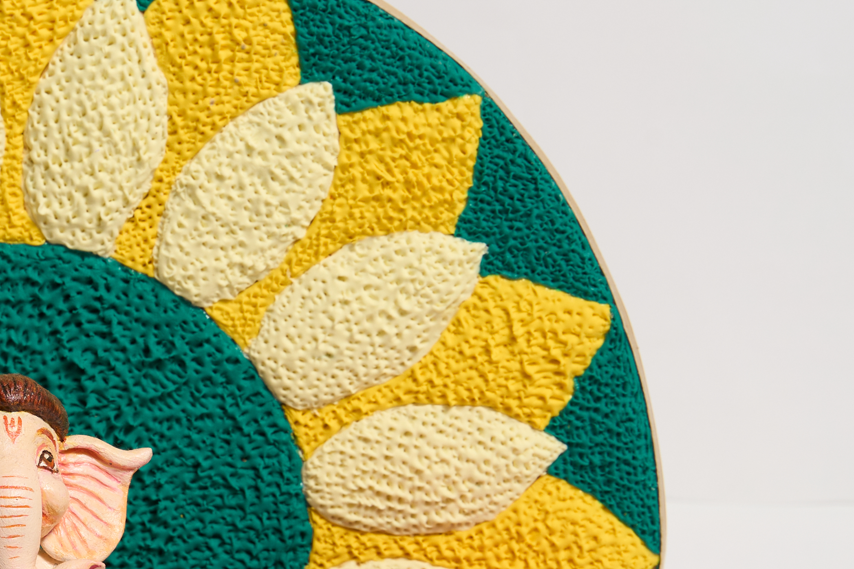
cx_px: -17
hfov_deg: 12.0
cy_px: 479
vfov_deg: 8.1
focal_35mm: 169
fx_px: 4008
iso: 250
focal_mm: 59
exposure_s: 1/100
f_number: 11
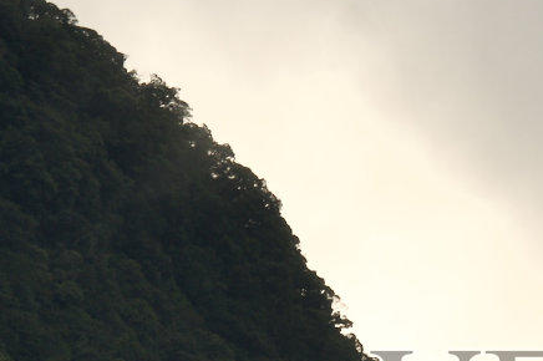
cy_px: 434
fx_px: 12434
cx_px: 578
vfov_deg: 1.7
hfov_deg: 2.5
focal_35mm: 825
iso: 160
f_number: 14
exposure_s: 1/100
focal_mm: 150
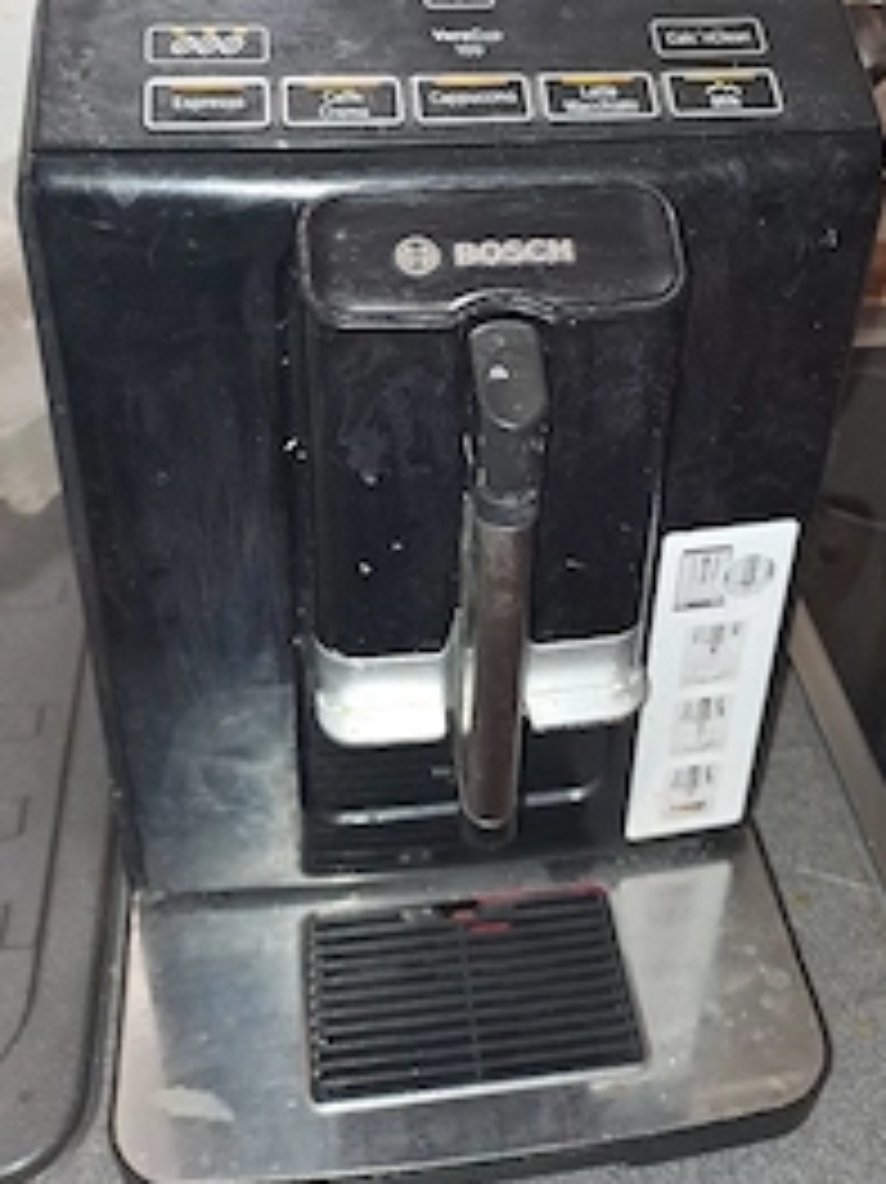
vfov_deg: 47.4
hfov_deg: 37.7
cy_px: 311
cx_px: 477
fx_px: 1298
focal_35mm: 38
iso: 160
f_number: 1.8
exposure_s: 1/33
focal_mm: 4.65
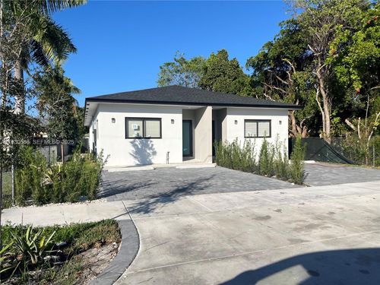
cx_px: 190
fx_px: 285
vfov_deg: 53.1
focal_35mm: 26
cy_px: 142
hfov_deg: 67.3
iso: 50
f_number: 1.6
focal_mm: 5.1
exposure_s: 1/5319
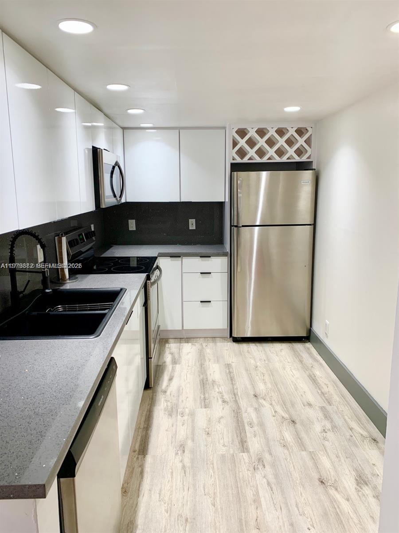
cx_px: 200
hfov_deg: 53.1
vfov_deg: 67.3
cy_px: 266
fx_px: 400
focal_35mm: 26
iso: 50
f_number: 1.8
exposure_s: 1/60
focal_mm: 4.25
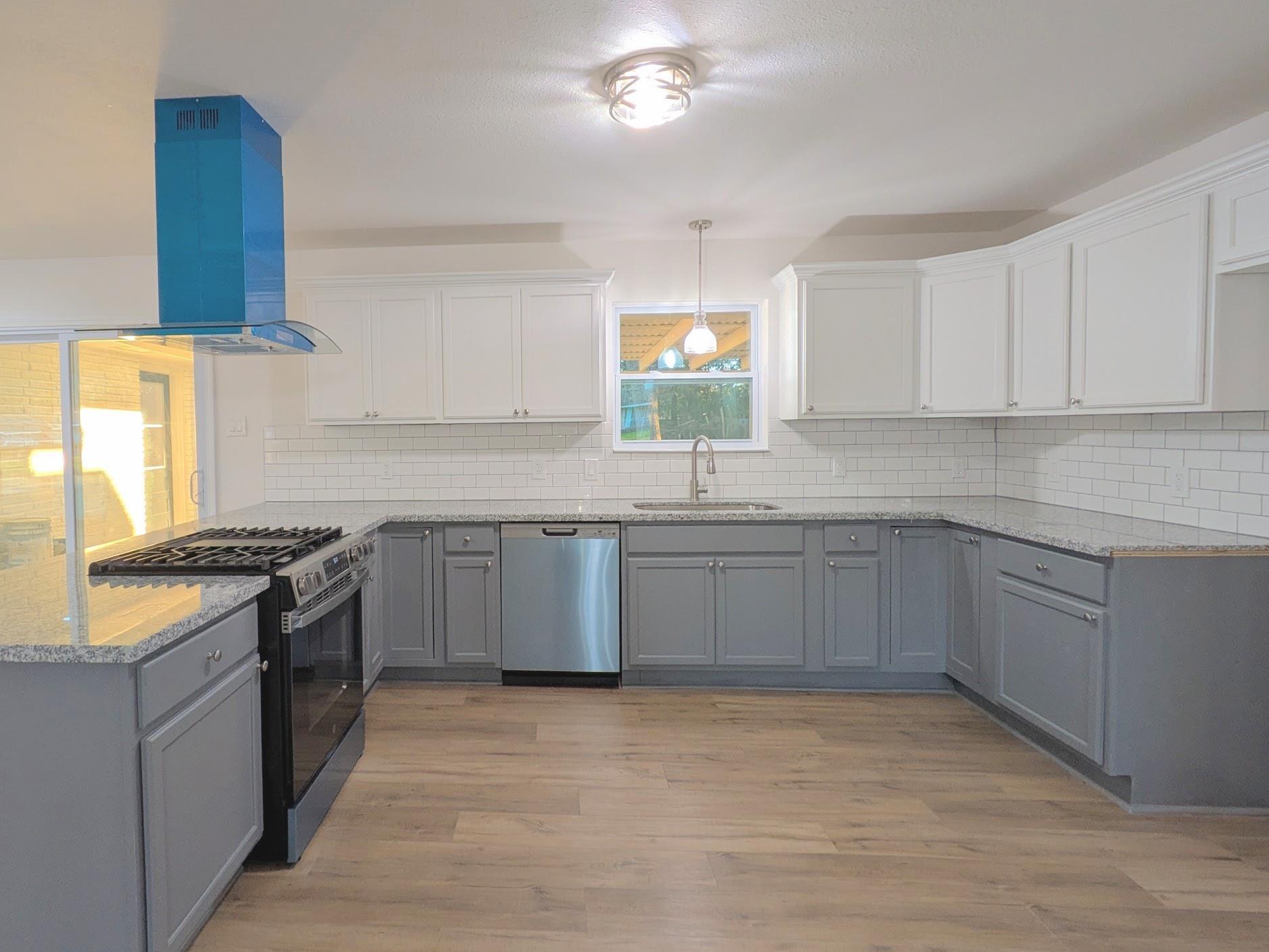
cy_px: 459
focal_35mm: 19
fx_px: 697
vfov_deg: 68.7
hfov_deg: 83.8
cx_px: 518
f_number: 2.2
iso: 63
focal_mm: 1.83
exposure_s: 1/40
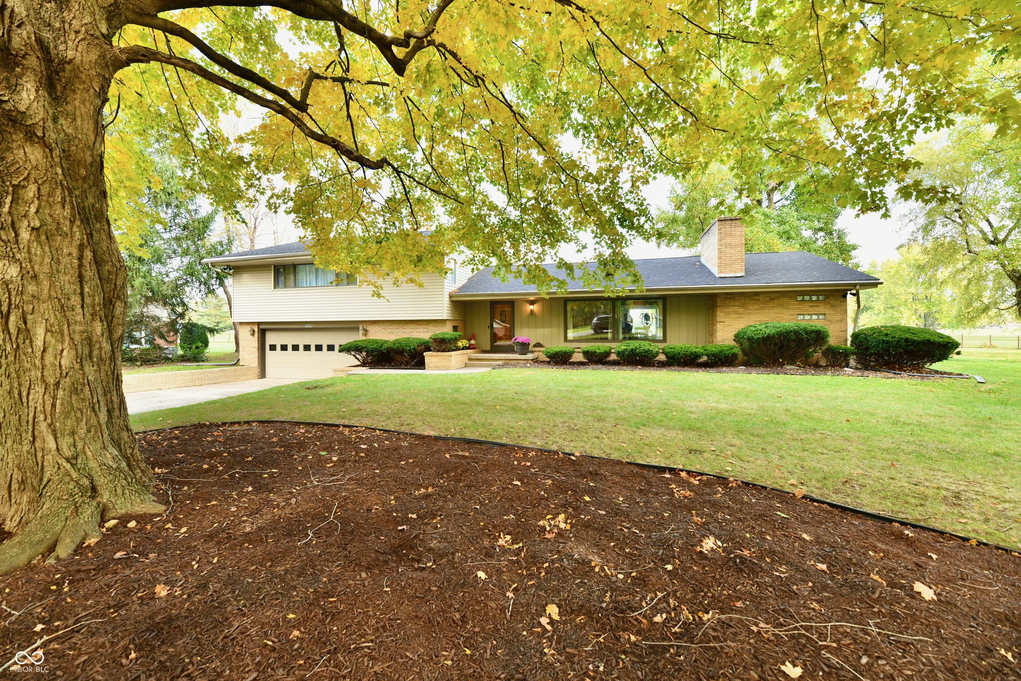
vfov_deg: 81.2
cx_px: 510
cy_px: 340
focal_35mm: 14
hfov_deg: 104.3
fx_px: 397
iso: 640
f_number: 5.6
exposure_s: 1/125
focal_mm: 14
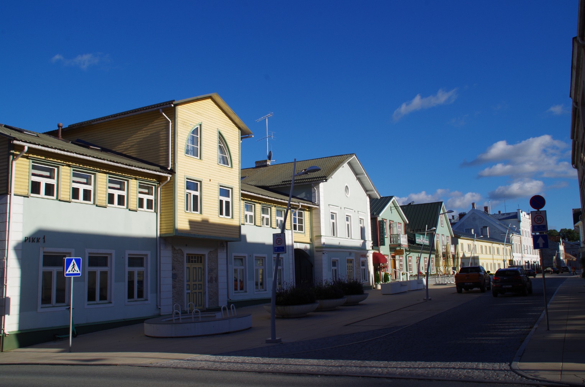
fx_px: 584
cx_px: 292
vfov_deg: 36.7
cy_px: 194
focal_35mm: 36
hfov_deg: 53.2
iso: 100
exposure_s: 1/160
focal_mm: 24
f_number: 13
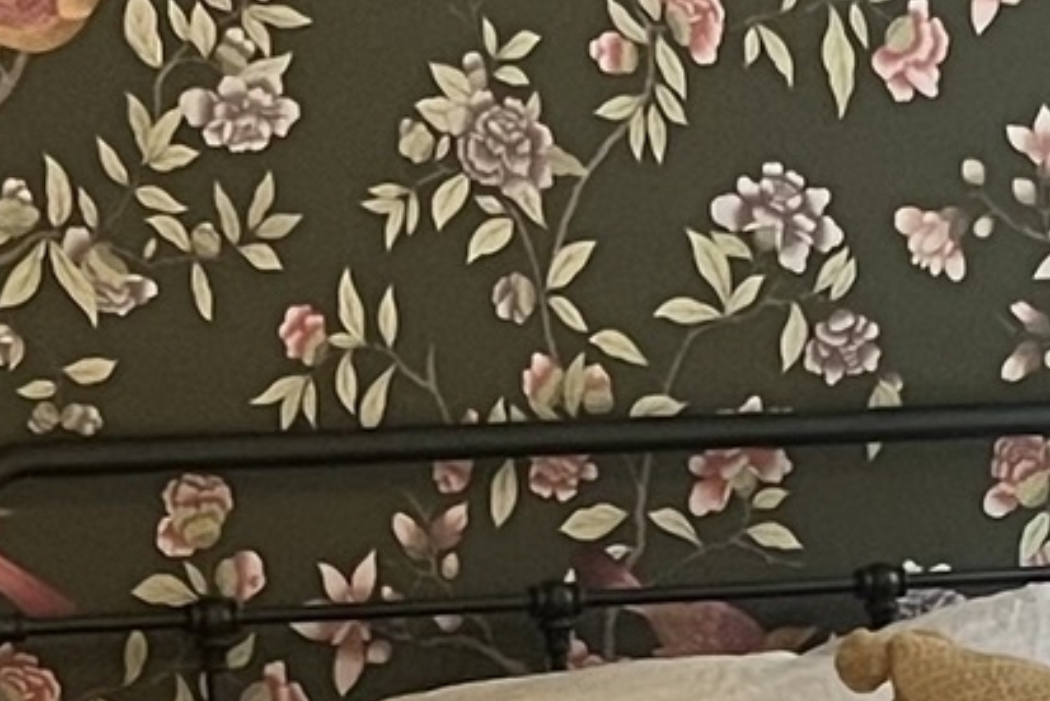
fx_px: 5866
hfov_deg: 10.2
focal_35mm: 201
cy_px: 1206
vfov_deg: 6.7
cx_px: 903
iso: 400
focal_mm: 5.1
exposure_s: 1/40
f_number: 1.6
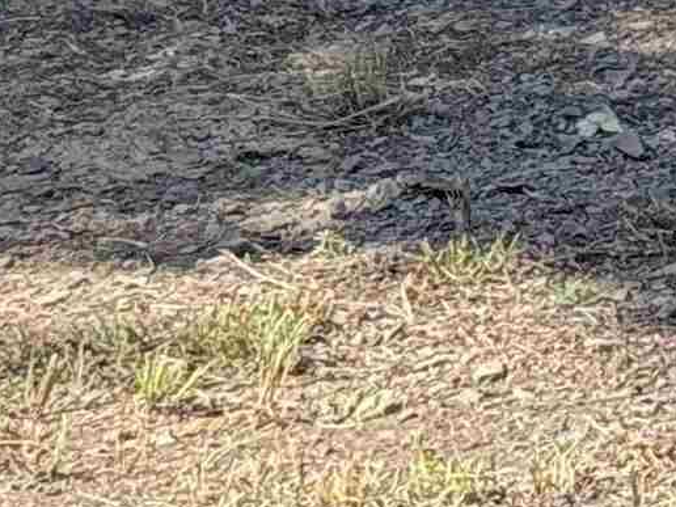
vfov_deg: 5.1
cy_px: -597
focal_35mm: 286
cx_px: 1833
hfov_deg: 6.5
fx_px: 5585
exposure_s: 1/475
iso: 64
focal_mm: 6.76
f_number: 1.78
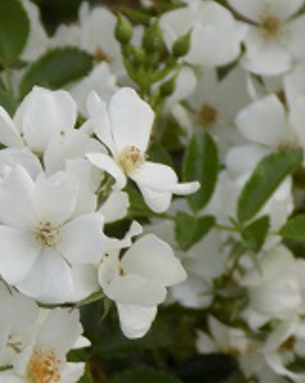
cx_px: 129
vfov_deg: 3.8
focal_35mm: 504
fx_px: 5700
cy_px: 137
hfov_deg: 3.1
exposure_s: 1/60
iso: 80
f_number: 5.5
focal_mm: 38.6
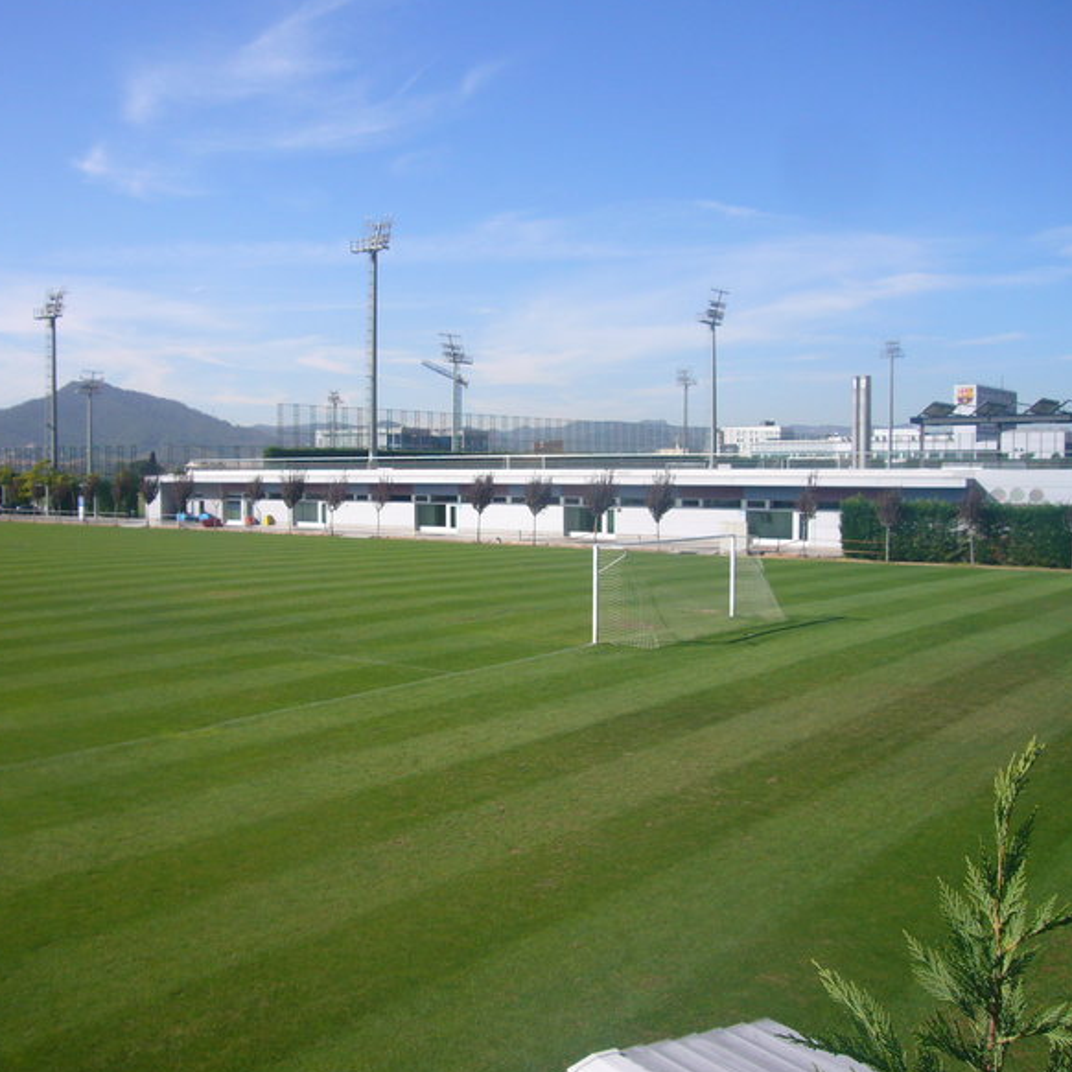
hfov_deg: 48.4
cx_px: 475
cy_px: 543
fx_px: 1191
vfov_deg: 48.4
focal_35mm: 34
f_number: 5.6
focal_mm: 4.6
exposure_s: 1/320
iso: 80
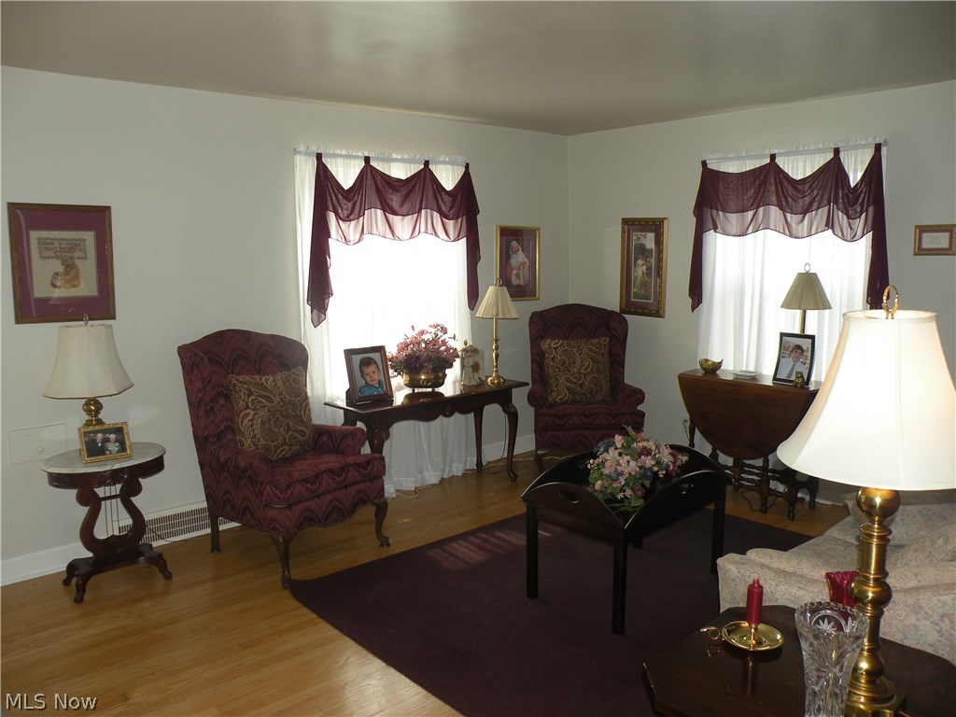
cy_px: 358
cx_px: 478
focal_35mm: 27
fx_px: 746
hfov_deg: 65.3
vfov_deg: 51.4
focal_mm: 4.7
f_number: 2.8
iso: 64
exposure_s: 1/55.5
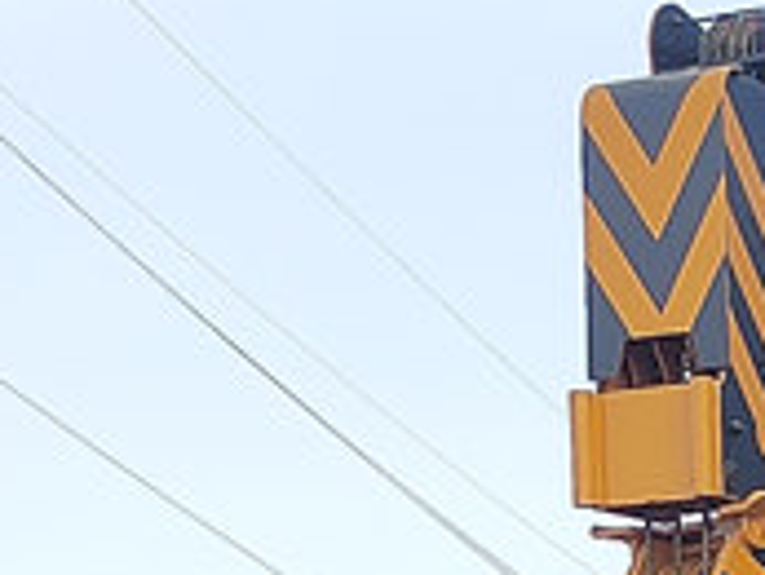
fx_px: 3671
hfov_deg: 11.7
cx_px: 831
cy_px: 1154
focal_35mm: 166
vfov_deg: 8.5
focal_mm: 5.52
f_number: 1.9
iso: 100
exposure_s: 1/297
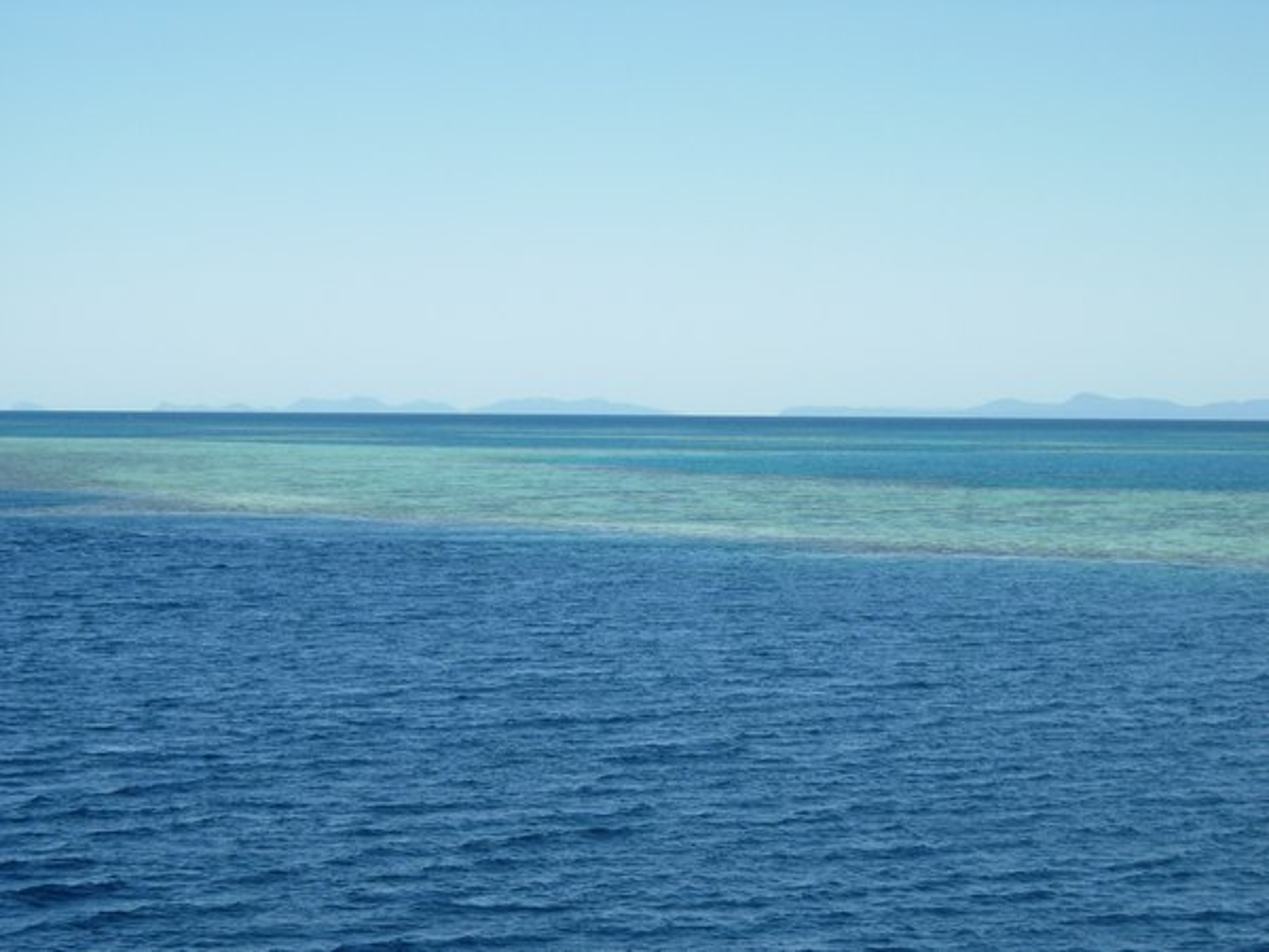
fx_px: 3373
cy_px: 476
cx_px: 634
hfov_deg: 21.3
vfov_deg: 16.1
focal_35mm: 92
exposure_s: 1/342
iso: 79
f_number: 7.3
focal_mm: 19.1
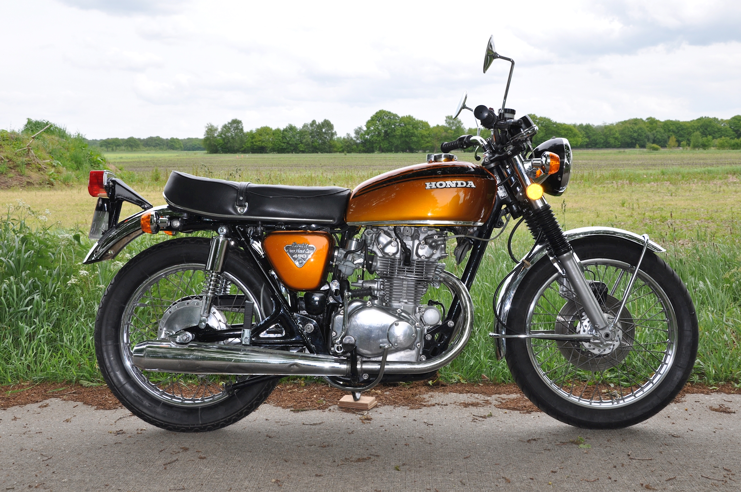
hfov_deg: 46.5
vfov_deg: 31.8
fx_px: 863
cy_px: 246
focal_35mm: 42
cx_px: 370
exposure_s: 1/200
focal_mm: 28
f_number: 10
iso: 200
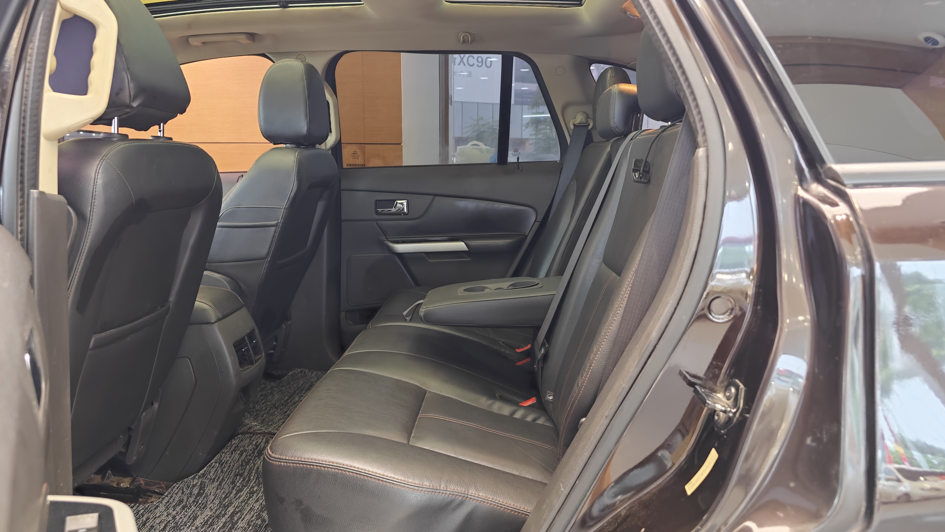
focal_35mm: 26
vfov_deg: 44.4
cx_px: 468
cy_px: 277
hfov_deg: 71.9
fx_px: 652
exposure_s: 1/25
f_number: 1.9
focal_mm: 8.7
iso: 1600
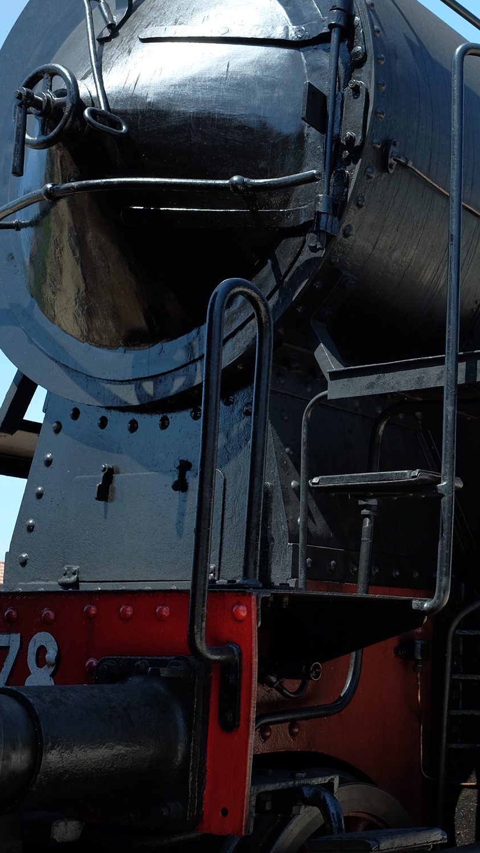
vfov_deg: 37.2
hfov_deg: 20.0
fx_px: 1267
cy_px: 432
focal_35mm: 56
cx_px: 590
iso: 200
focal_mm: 23
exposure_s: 1/500
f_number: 4.5
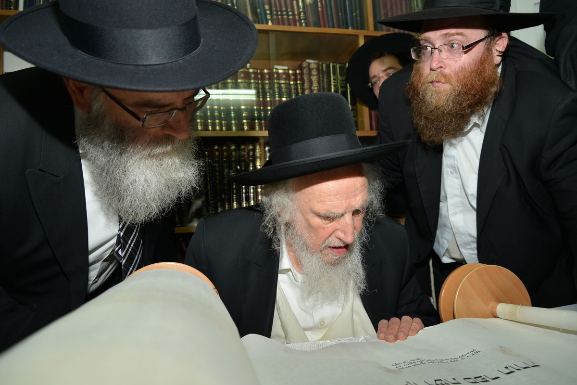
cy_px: 192
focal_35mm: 24
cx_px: 288
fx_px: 385
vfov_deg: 53.1
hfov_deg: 73.7
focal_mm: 24
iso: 500
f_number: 5
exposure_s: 1/160
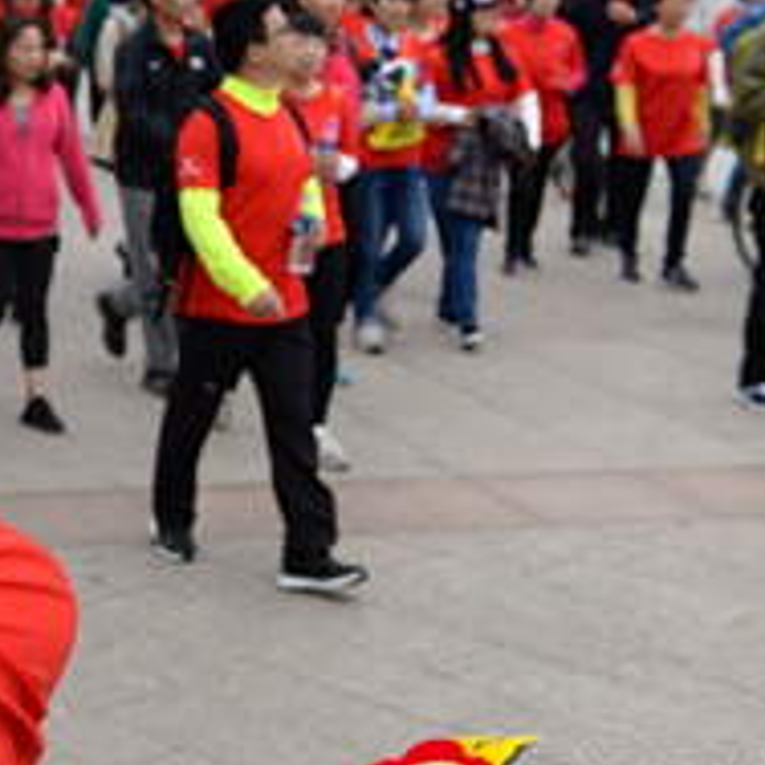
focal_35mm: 86
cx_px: -138
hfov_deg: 19.1
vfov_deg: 20.1
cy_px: 214
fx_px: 2150
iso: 200
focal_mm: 38
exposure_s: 1/160
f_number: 5.6
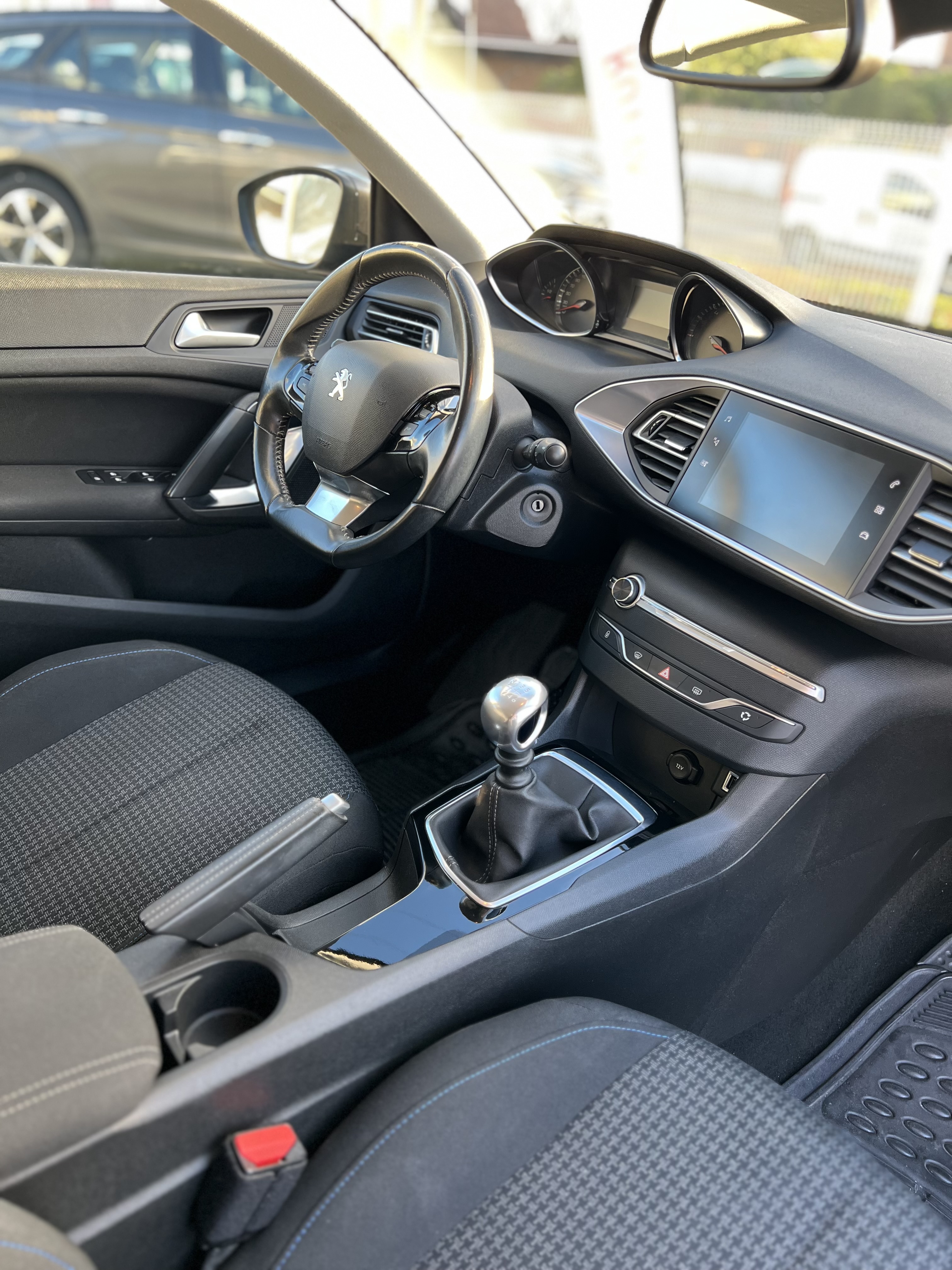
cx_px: 476
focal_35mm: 26
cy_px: 635
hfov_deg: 53.1
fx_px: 953
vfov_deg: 67.3
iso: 100
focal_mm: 5.7
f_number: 1.5
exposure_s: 1/121
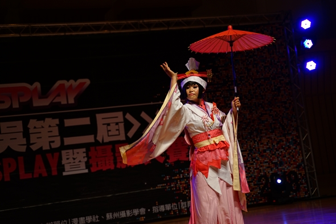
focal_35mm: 75
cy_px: 112
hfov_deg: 27.0
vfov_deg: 18.2
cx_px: 168
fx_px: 700
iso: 250
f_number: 2.8
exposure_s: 1/160
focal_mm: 75
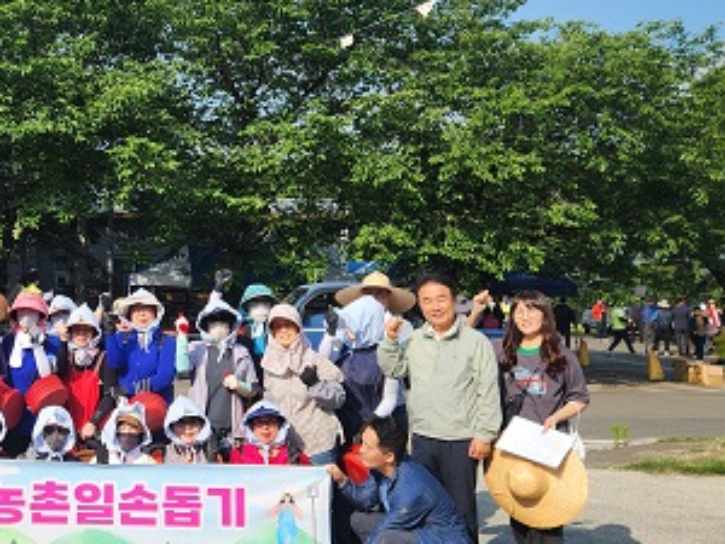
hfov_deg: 38.3
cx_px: 65
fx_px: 963
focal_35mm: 46
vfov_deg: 31.5
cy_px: 249
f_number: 1.8
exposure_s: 1/1365
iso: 20
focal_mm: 5.4
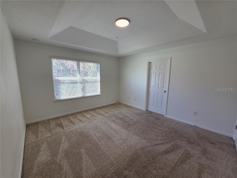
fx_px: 89
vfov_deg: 89.9
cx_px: 118
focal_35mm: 13
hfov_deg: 106.2
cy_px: 89
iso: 50
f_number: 1.9
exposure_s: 1/120
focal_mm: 2.2
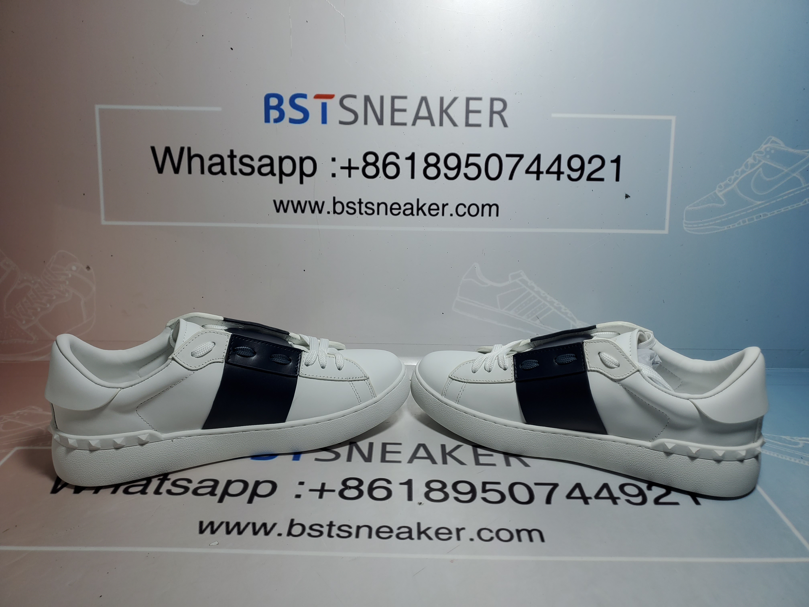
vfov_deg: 53.1
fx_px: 608
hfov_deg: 67.3
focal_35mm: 26
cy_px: 304
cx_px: 404
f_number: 1.5
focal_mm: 4.3
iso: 50
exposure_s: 1/1047
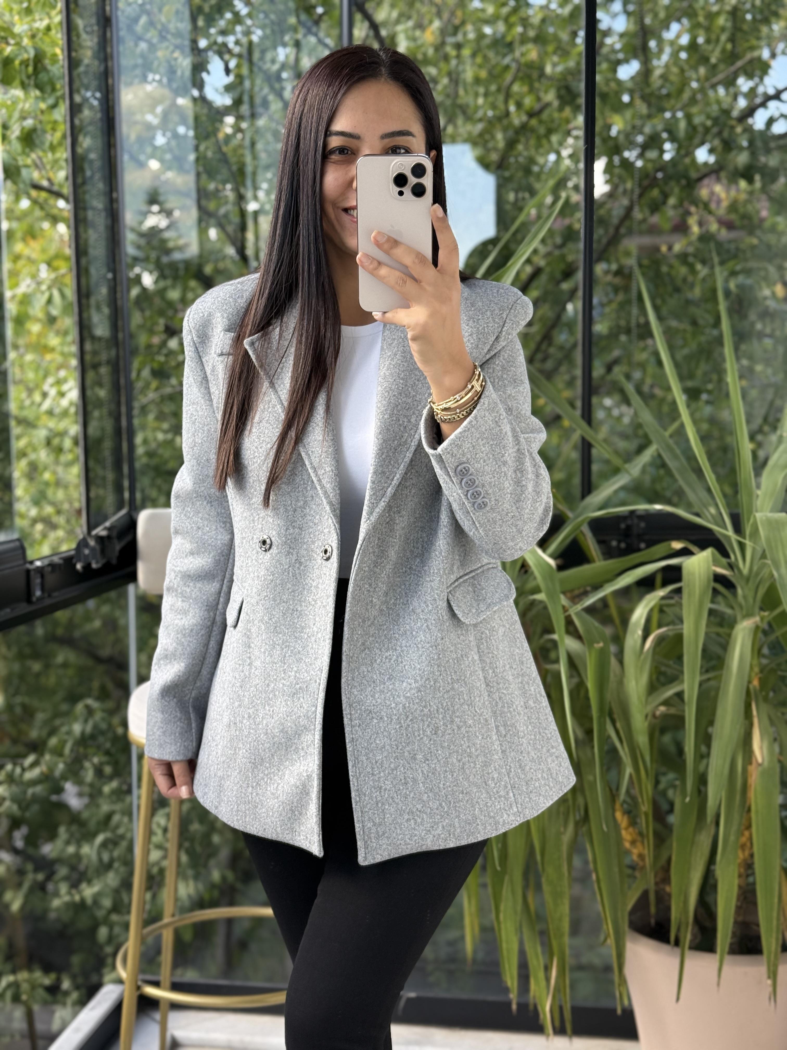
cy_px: 525
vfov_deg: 39.7
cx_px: 394
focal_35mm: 48
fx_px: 1455
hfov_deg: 30.3
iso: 125
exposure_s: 1/240
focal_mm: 6.76
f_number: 1.78
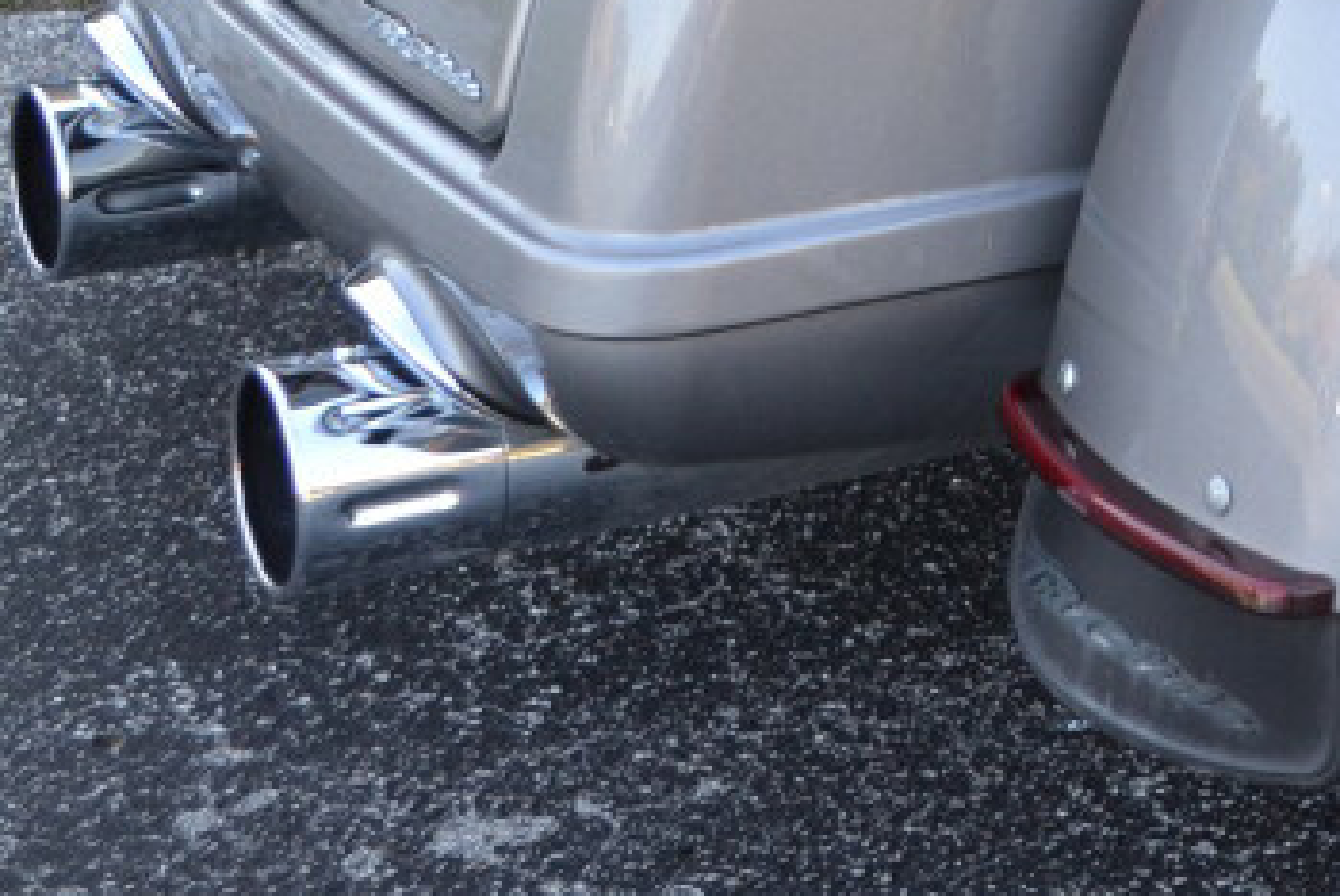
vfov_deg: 11.5
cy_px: -578
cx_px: 1991
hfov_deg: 16.5
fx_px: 4209
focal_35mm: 113
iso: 280
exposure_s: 1/125
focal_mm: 22
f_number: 5.6
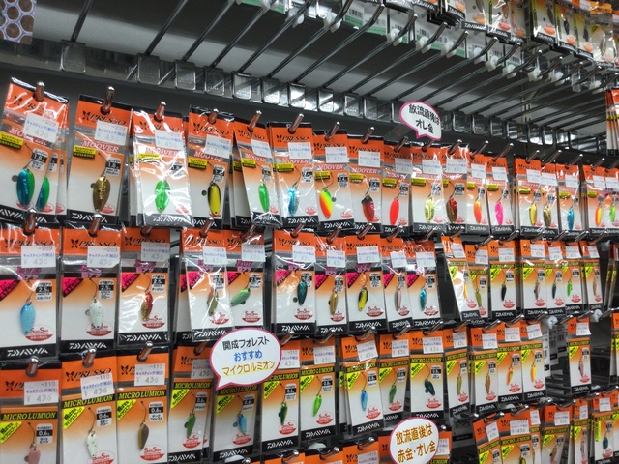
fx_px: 554
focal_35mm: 31
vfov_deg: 45.4
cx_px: 310
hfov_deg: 58.4
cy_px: 232
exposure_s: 1/50
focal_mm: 3.3
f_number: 2.4
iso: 32
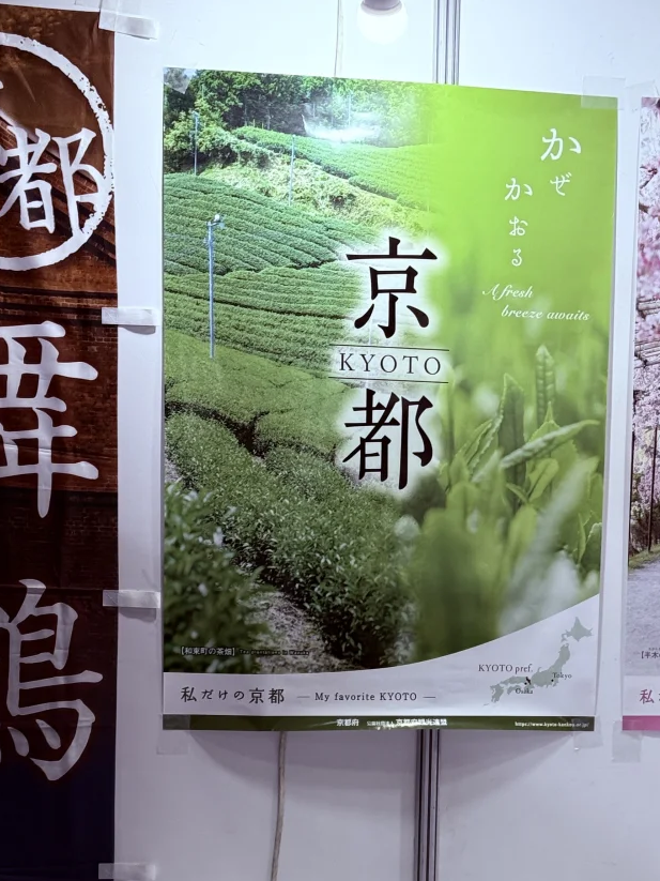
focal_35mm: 84
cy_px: 758
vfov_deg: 22.8
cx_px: 457
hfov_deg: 17.5
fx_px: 2136
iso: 125
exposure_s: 1/100
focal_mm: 6.76
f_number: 1.78
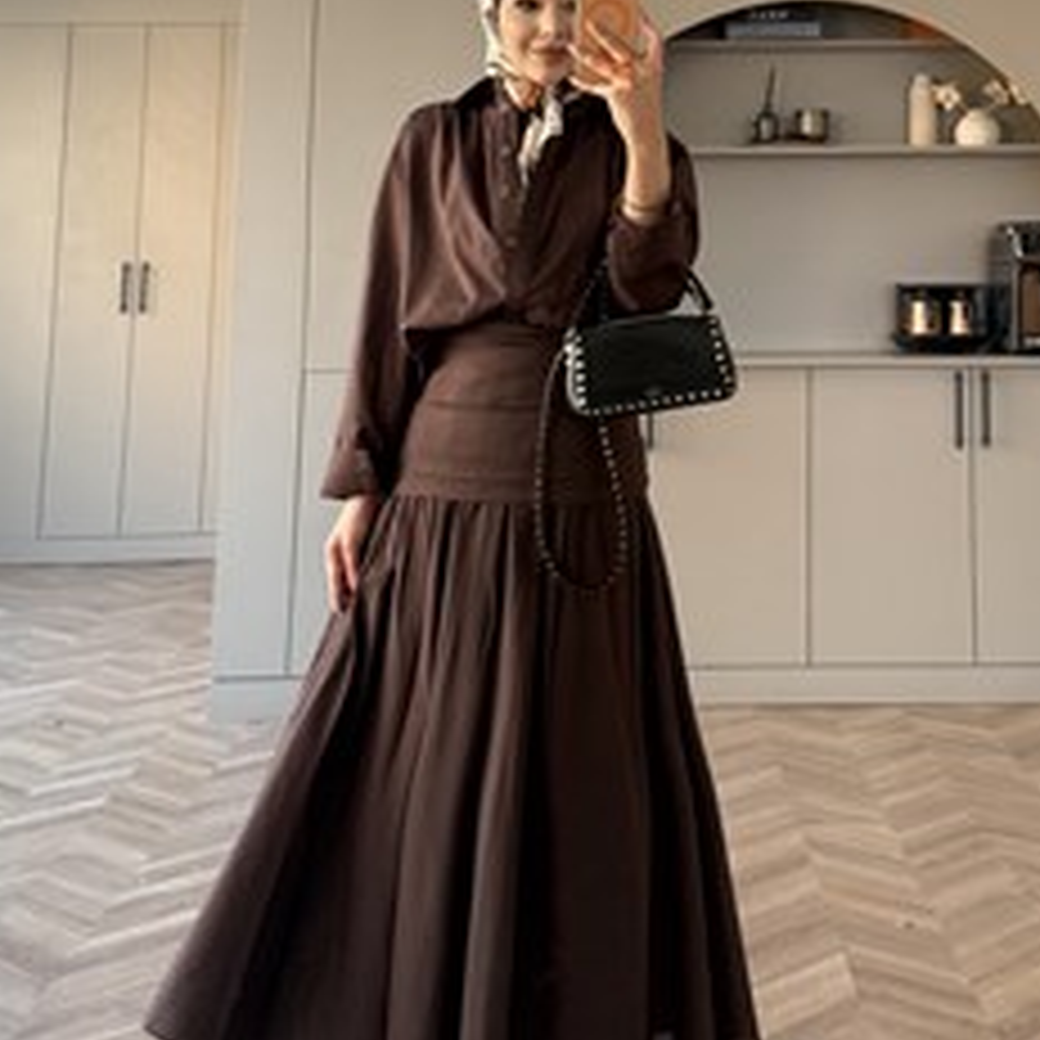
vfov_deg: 43.8
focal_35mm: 38
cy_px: 461
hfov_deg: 43.8
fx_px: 1292
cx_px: 585
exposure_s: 1/121
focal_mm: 6.76
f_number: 1.78
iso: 200
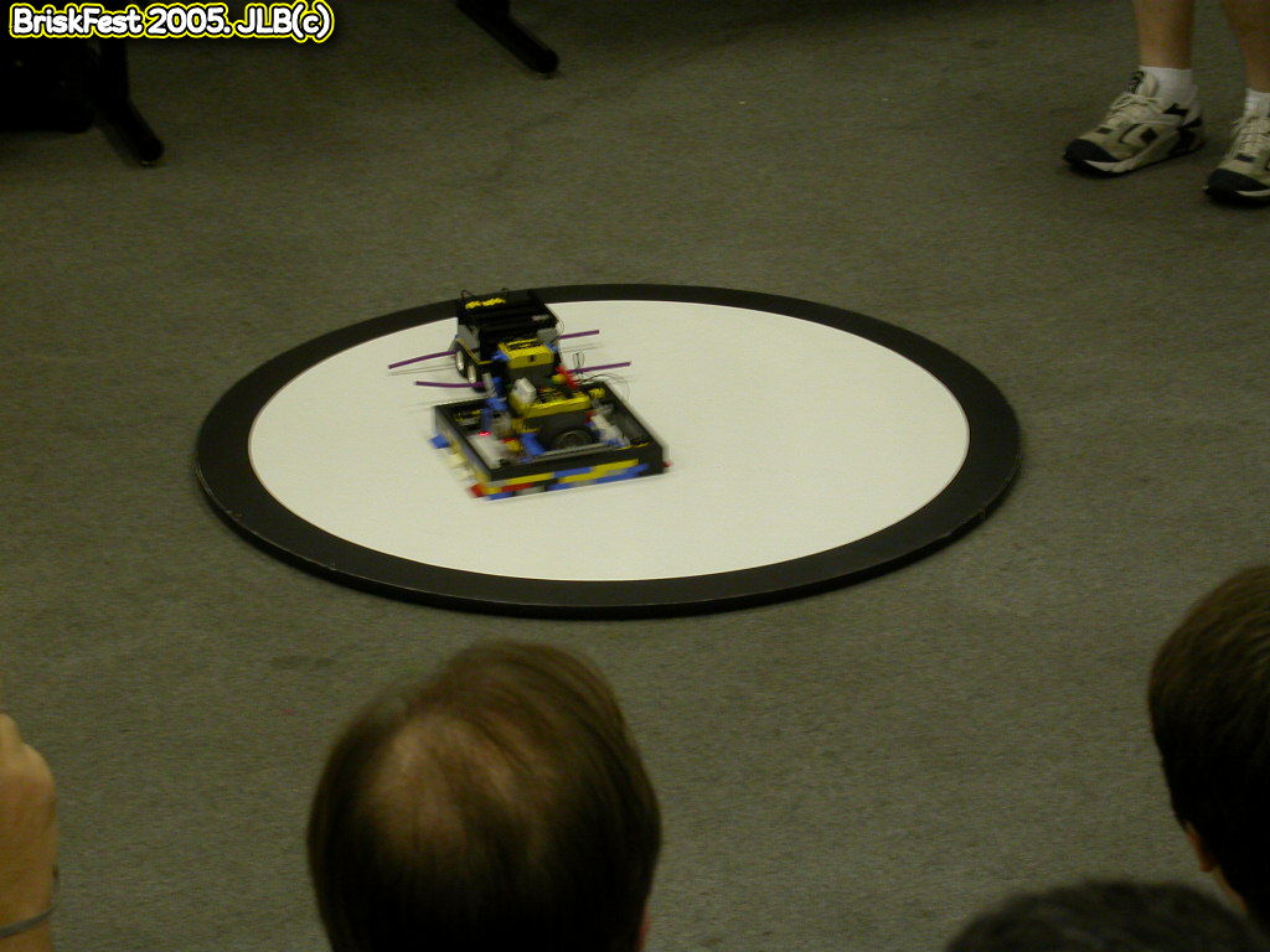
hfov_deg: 17.7
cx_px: 635
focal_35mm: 111
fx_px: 4072
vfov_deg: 13.3
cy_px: 476
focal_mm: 23.1
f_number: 4.2
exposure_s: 1/12.4
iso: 100
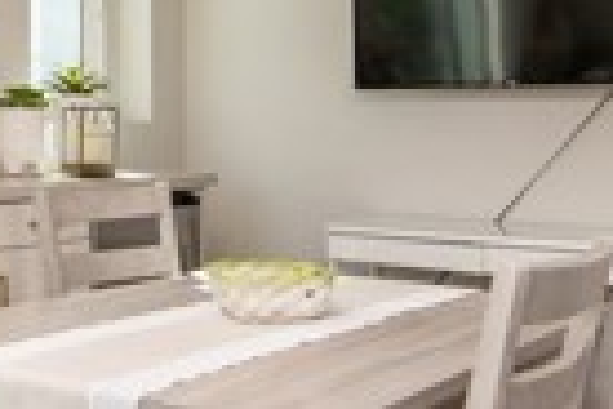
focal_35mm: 65
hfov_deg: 29.8
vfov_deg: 20.8
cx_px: 80
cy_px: 120
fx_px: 1107
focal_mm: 14
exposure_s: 1/125
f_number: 5.6
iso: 200
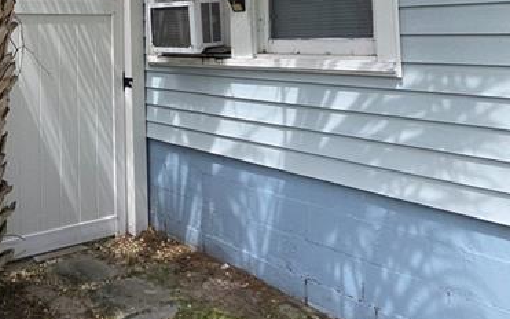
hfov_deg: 47.8
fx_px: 528
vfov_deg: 31.4
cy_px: 10
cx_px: 81
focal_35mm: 38
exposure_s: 1/957
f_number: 2.2
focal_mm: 2.2
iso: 50
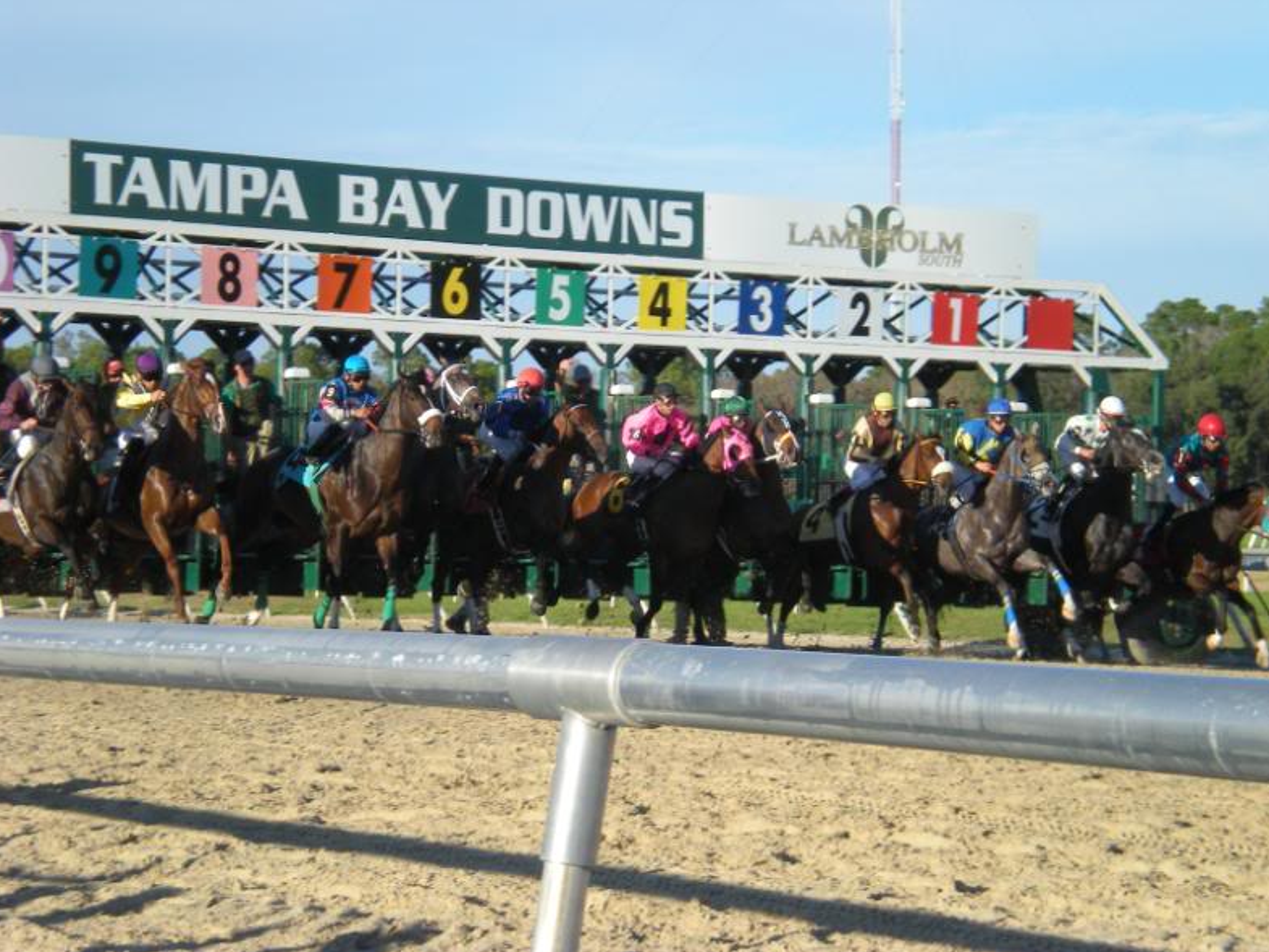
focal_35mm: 107
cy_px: 480
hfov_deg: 18.4
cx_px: 634
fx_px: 3923
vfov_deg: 13.8
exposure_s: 1/250
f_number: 5.7
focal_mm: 17.3
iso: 78
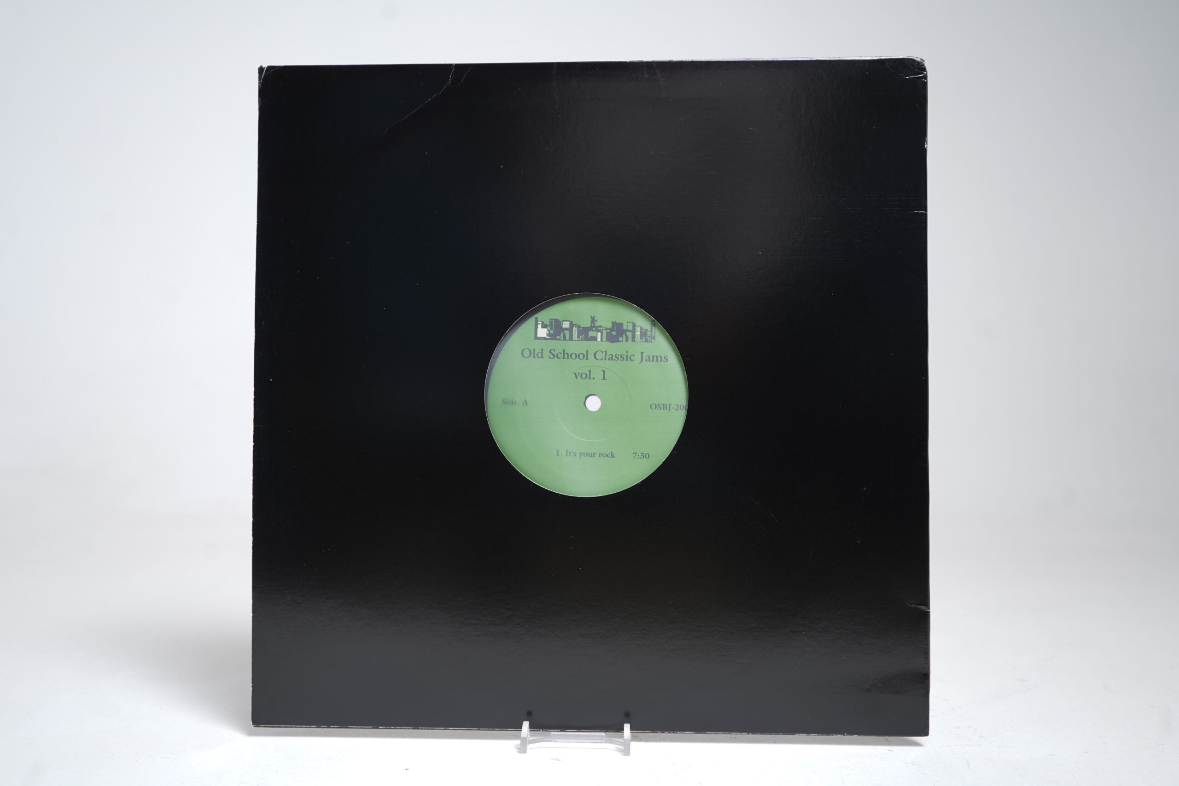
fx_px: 1081
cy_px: 393
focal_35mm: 33
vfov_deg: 40.0
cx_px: 590
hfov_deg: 57.2
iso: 64
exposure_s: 1/4
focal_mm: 33
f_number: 5
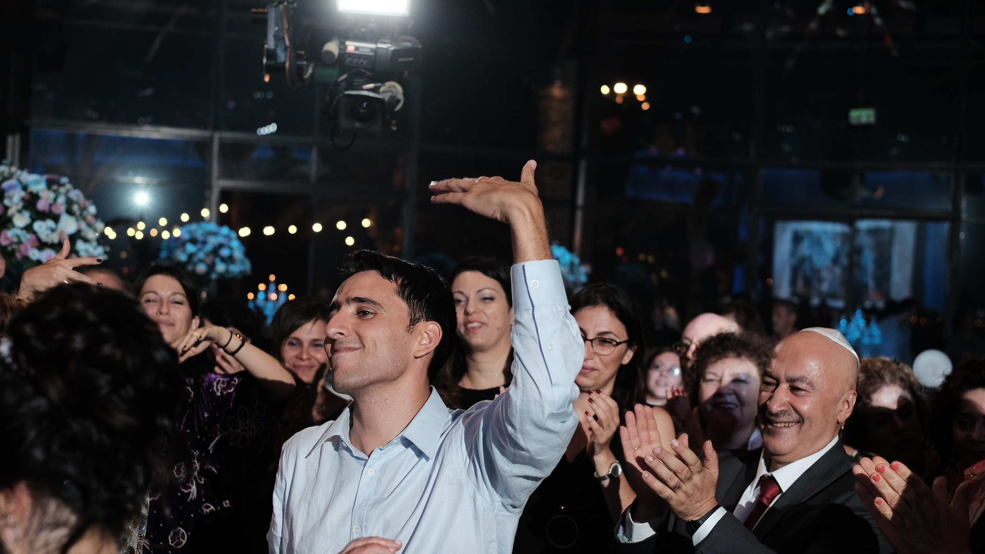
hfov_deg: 37.2
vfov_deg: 21.4
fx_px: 1463
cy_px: 323
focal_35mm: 56
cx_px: 490
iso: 1250
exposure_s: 1/250
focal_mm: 35
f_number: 2.8
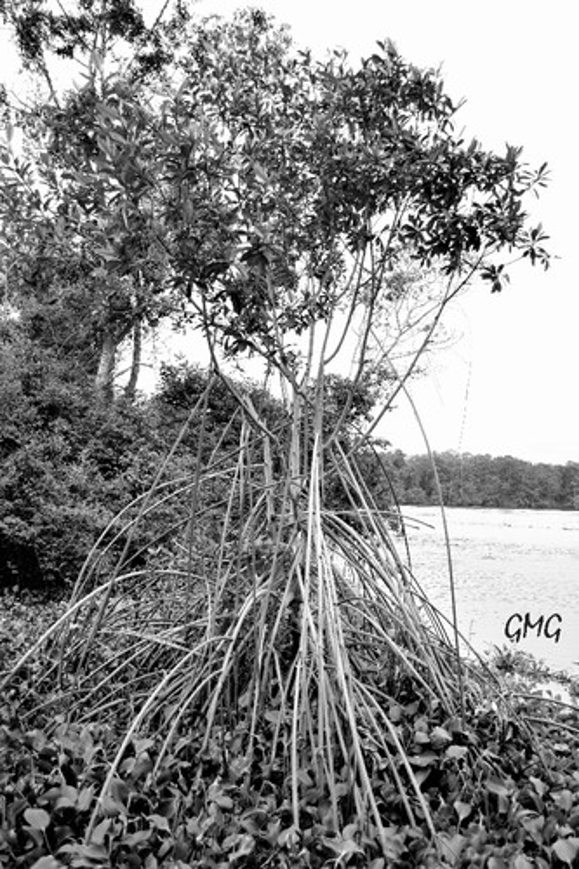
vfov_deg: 61.9
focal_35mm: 30
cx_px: 290
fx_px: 724
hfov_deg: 43.6
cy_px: 434
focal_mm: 20
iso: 320
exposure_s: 1/640
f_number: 5
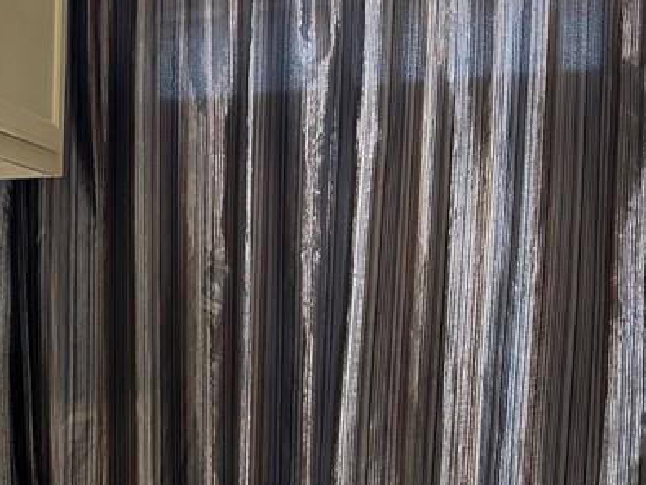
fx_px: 1157
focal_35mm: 62
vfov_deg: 23.5
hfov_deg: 28.7
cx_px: -36
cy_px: 325
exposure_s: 1/60
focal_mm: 6.86
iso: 160
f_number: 1.78
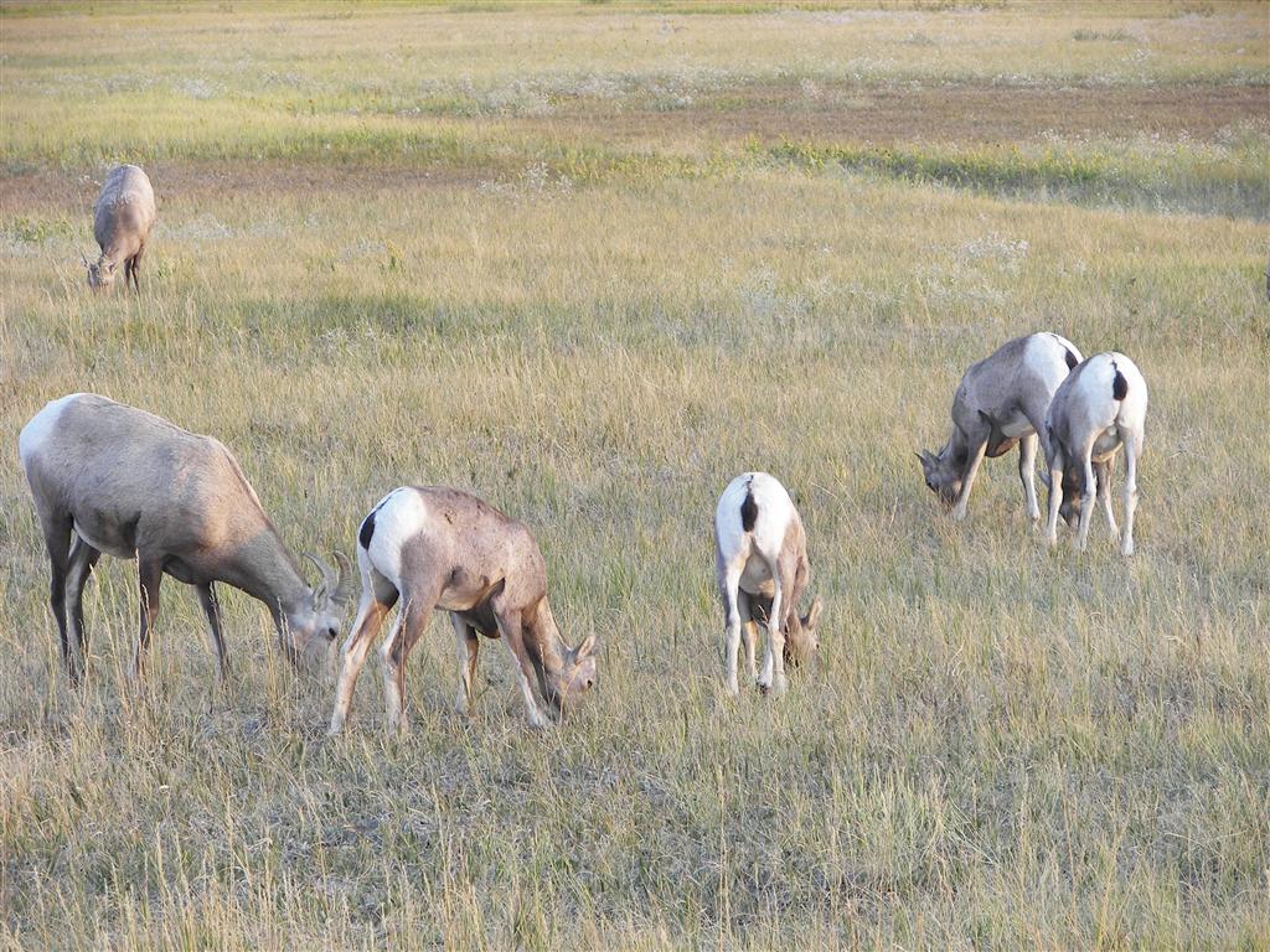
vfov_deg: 7.8
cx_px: 635
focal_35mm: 191
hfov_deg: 10.4
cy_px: 476
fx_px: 7007
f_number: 3.6
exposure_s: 1/80
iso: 64
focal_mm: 31.6
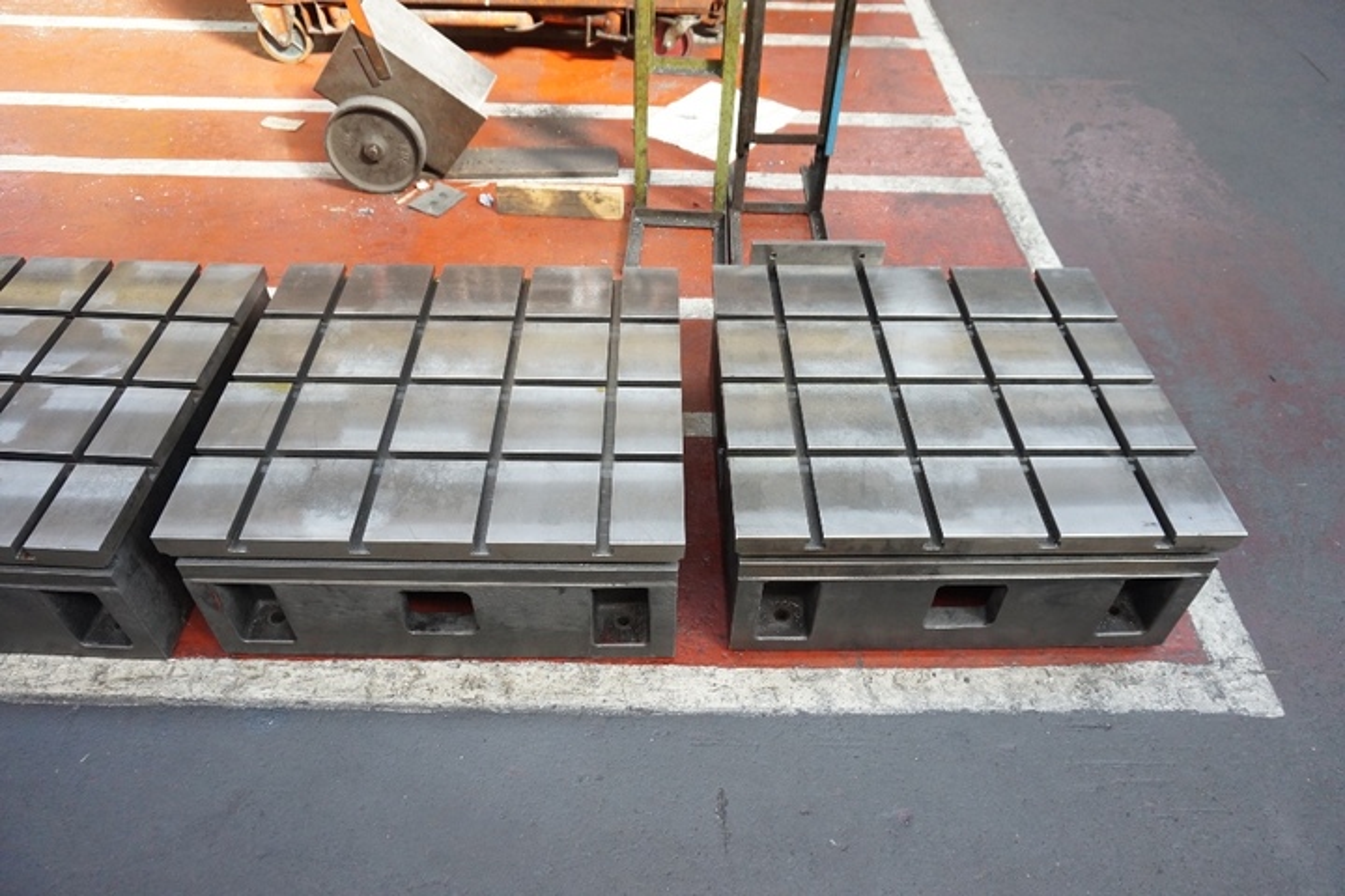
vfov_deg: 53.1
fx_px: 897
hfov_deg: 73.7
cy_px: 448
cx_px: 672
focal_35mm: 24
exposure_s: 1/160
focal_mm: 16
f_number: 4
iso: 1600
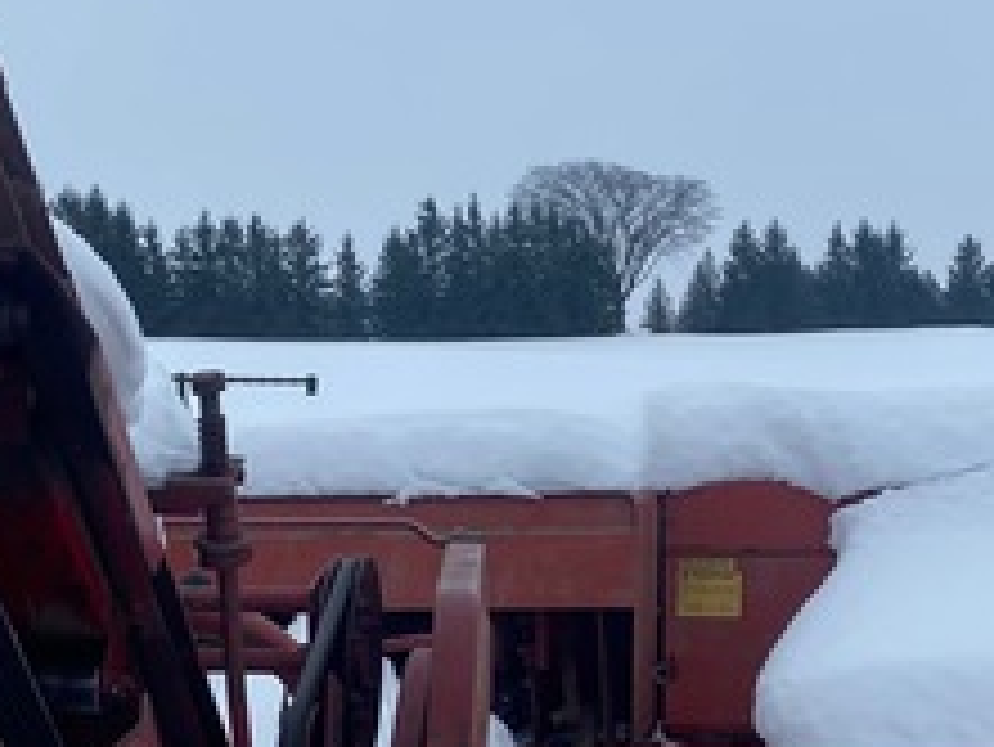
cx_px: 585
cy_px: 716
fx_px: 2701
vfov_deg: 15.5
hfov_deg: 20.8
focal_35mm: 94
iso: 32
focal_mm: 4.25
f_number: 1.8
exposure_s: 1/1678
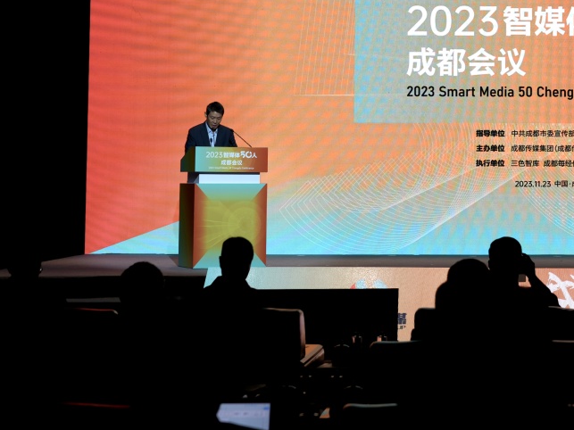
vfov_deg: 16.6
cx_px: 528
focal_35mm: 88
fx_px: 1459
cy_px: 63
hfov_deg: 21.7
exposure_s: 1/100
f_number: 5.6
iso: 100
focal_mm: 46
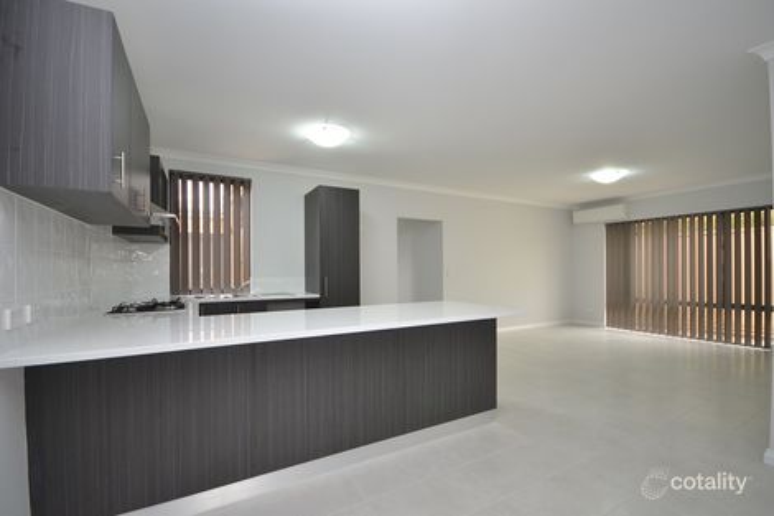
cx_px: 387
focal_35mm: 15
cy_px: 258
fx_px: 322
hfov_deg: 100.4
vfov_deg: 77.3
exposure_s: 1/60
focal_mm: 10
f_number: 4
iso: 560
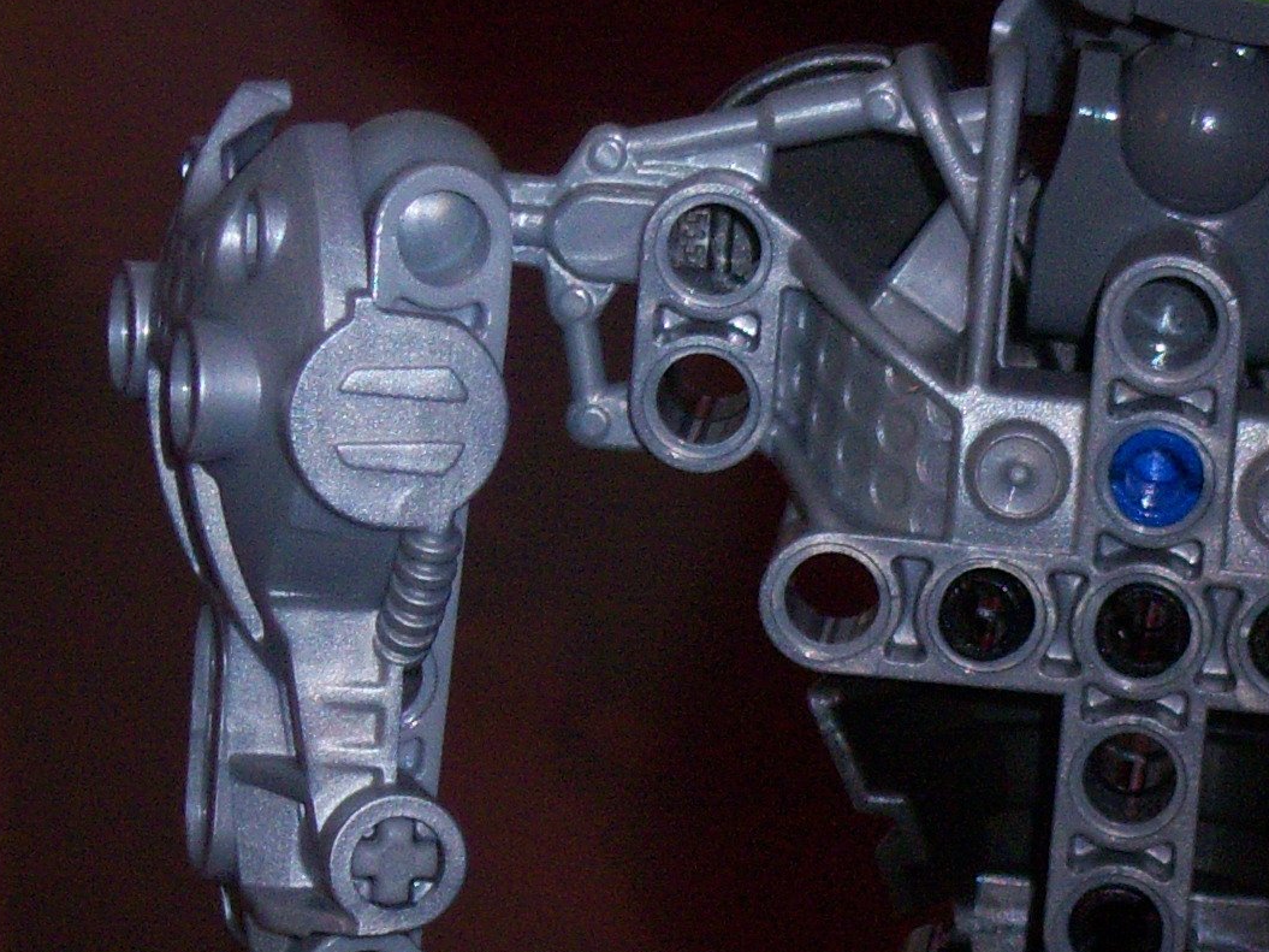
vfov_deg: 5.3
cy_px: 845
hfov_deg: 7.1
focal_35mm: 280
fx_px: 10263
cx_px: 1202
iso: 200
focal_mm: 17.1
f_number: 4
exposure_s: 1/80
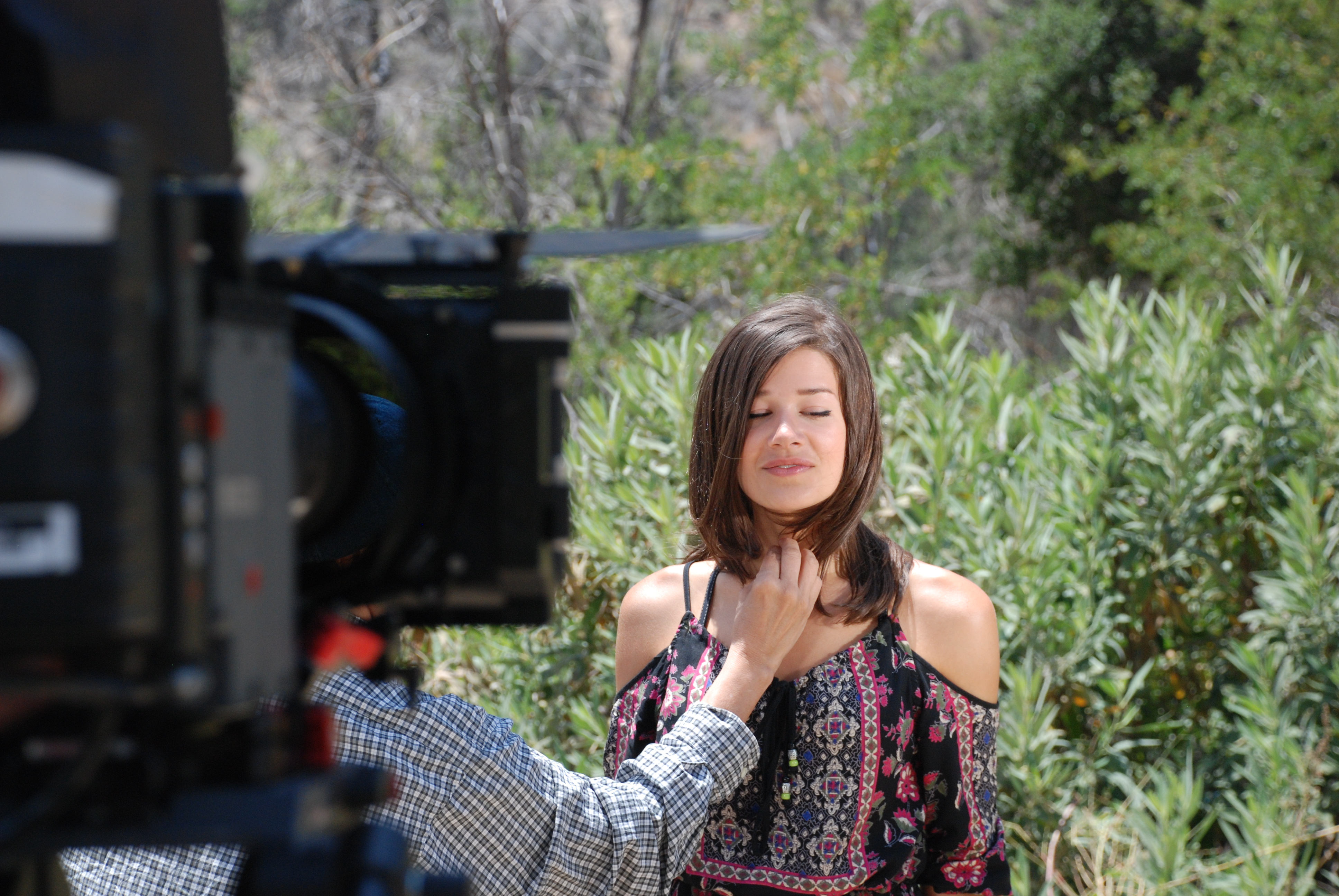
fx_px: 3910
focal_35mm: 105
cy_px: 448
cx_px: 670
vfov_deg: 13.1
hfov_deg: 19.4
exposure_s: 1/640
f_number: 6.3
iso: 400
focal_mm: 70
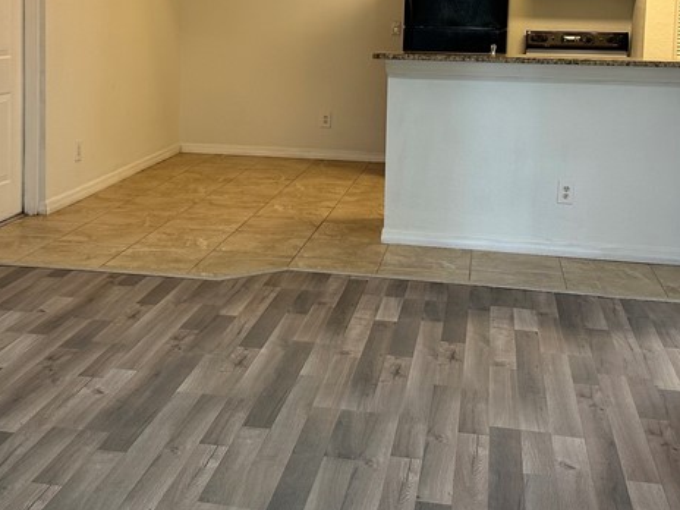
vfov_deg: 26.9
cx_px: 249
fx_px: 1041
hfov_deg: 35.9
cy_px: 92
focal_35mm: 53
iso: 125
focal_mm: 6.86
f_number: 1.78
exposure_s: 1/60
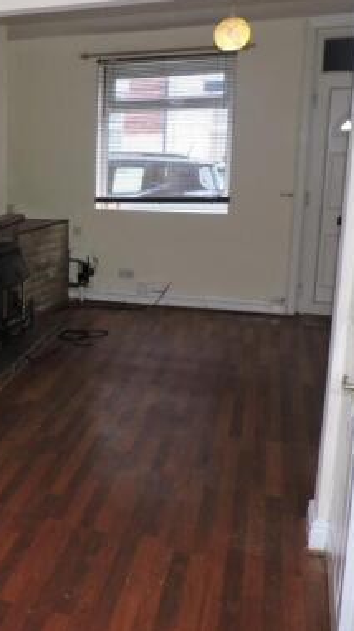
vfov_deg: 50.3
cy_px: 272
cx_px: -45
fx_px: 668
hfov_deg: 27.0
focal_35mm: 40
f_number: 3
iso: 200
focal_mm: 4.3
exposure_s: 1/30
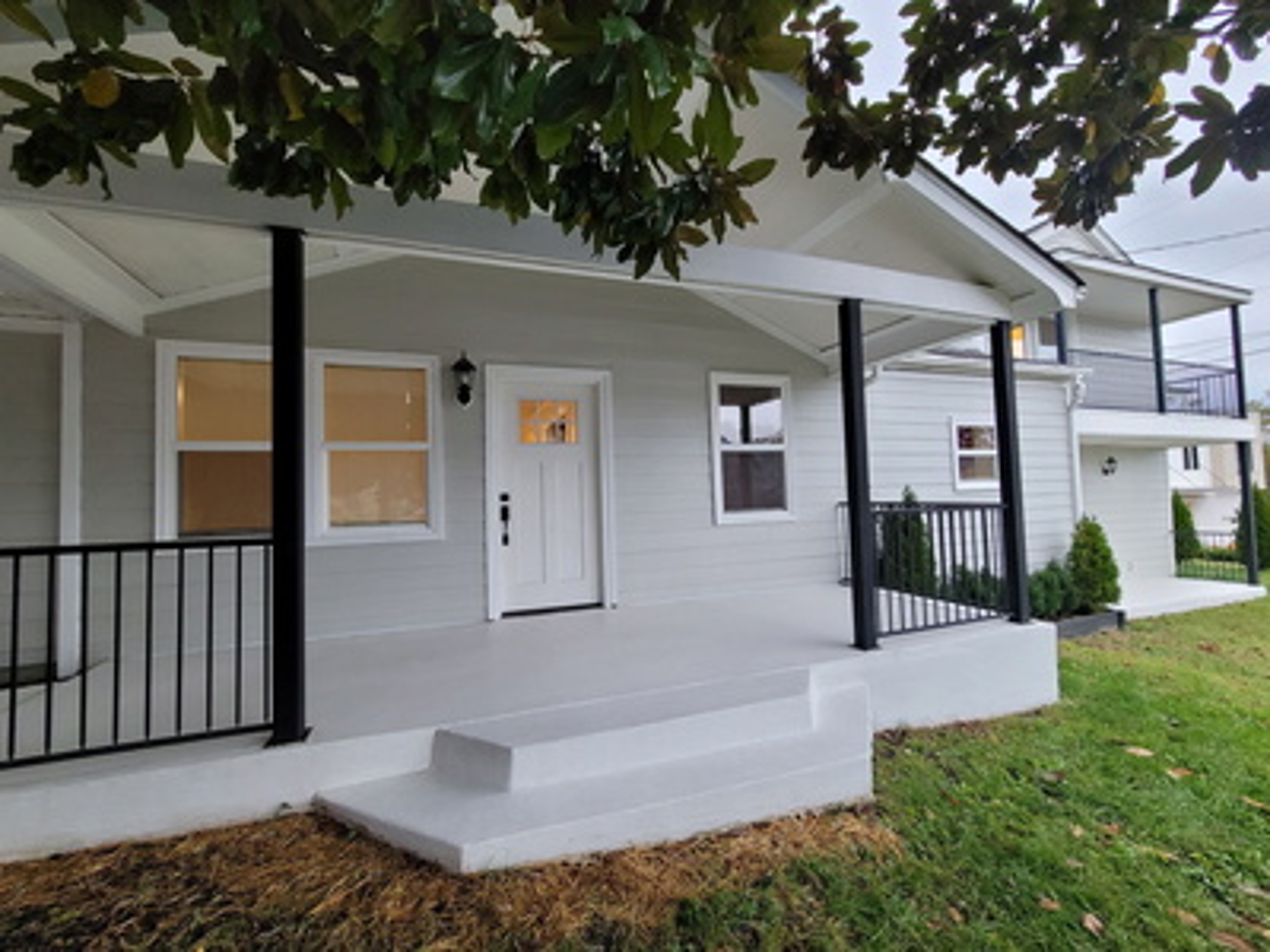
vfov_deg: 89.9
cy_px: 476
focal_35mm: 13
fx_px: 477
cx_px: 635
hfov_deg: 106.2
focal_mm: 2.2
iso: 250
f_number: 2.2
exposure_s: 1/60
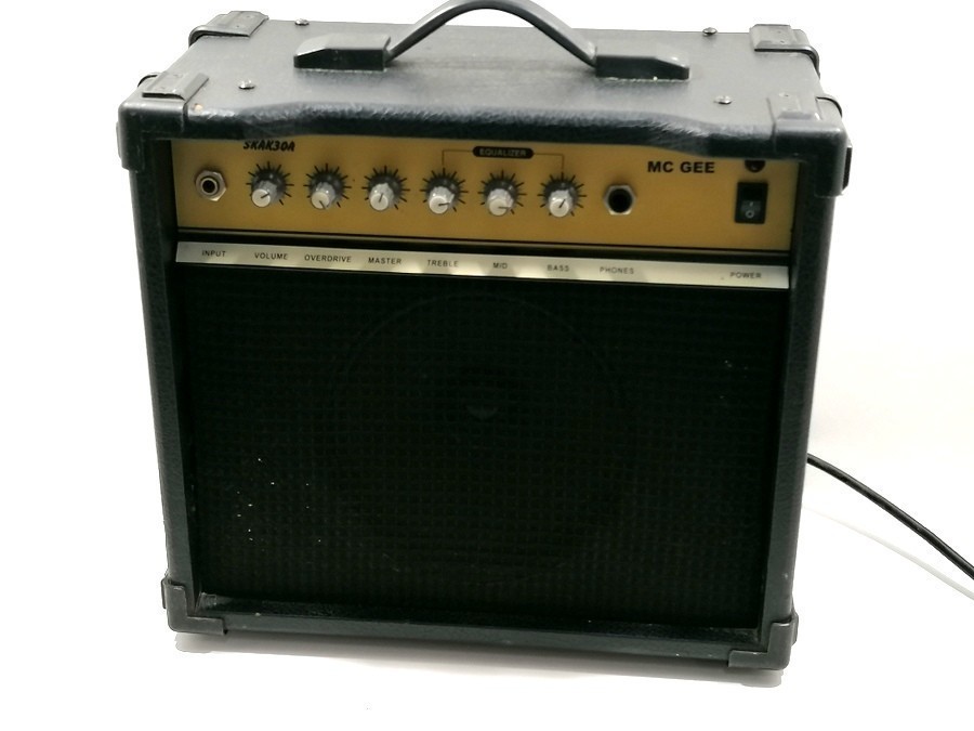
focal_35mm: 54
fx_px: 1519
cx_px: 487
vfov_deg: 27.0
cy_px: 366
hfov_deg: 35.5
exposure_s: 1/50
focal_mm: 4.75
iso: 64
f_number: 1.8
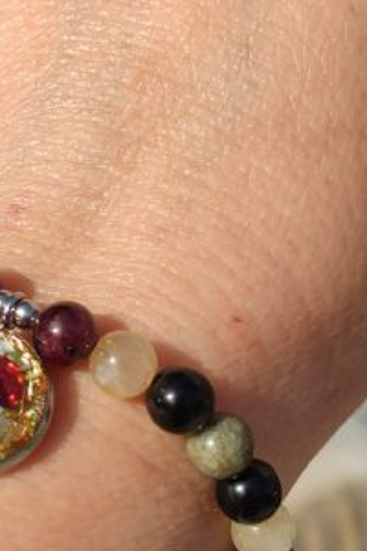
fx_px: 734
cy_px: 308
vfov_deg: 41.1
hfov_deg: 27.0
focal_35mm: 48
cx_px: 33
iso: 112
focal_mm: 4.77
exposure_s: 1/1766
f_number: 1.75
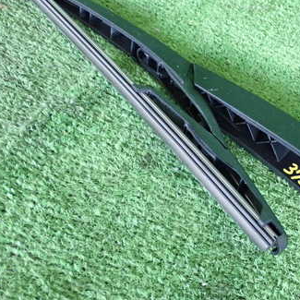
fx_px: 608
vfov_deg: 27.7
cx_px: 265
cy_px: 162
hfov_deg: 26.8
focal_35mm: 62
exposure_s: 1/125
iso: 640
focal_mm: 6.83
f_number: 2.7
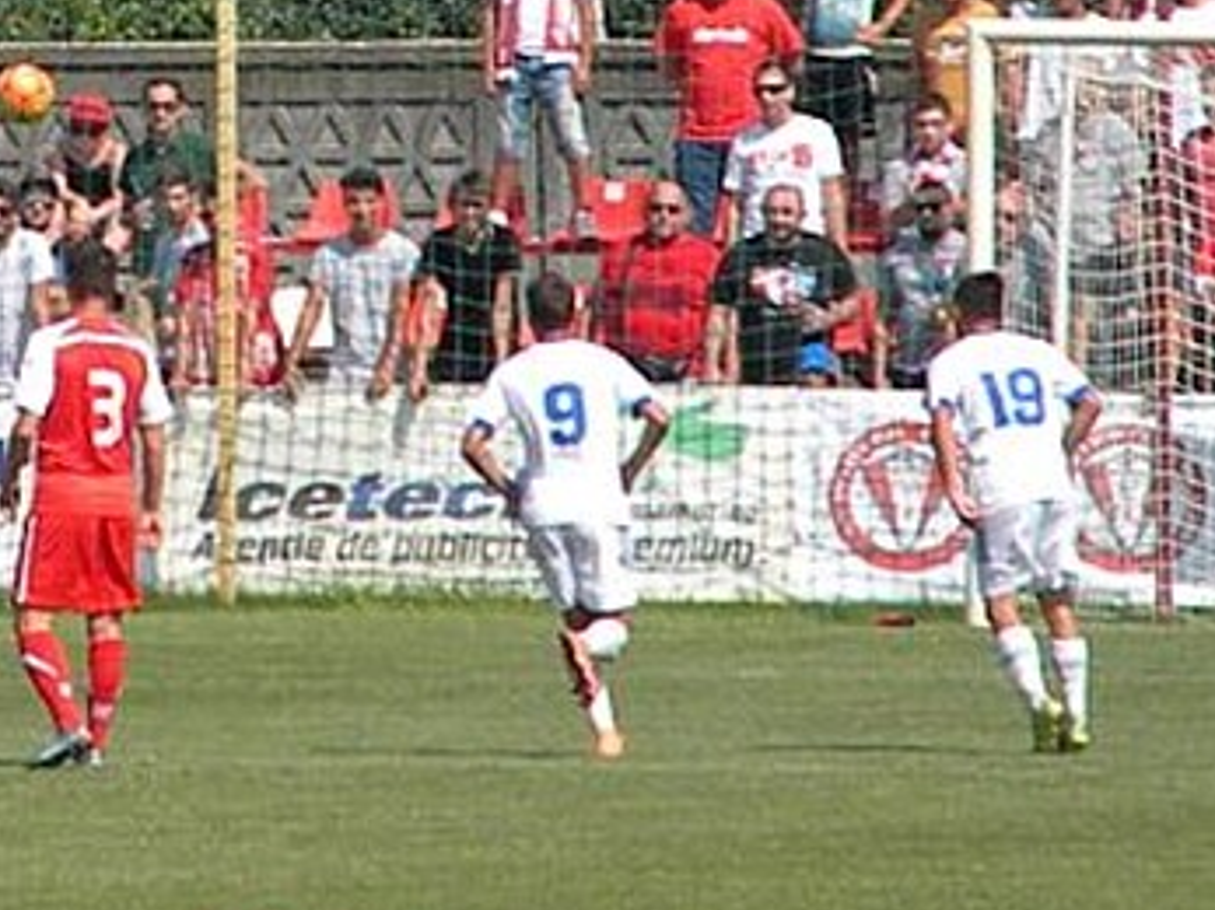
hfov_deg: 2.7
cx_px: -14
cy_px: 40
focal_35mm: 724
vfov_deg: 2.1
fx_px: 25403
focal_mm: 60.7
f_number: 10.8
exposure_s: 1/1000
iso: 720
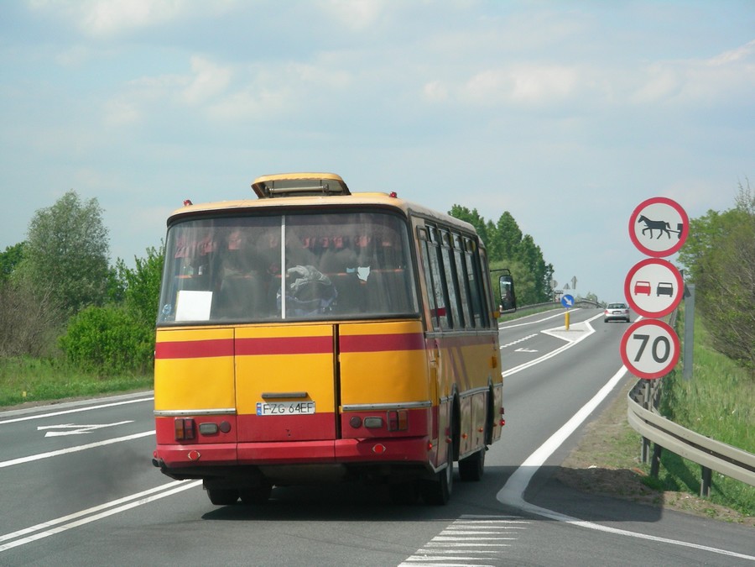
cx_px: 378
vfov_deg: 10.0
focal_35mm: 148
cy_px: 284
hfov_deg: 13.3
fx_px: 3228
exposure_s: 1/696
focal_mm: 24.7
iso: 50
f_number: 4
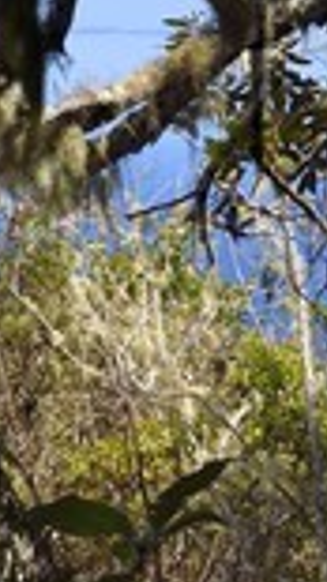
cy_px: 278
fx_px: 2717
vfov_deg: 12.2
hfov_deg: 6.9
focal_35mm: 176
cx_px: 346
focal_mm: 62
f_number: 16
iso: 200
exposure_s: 1/250
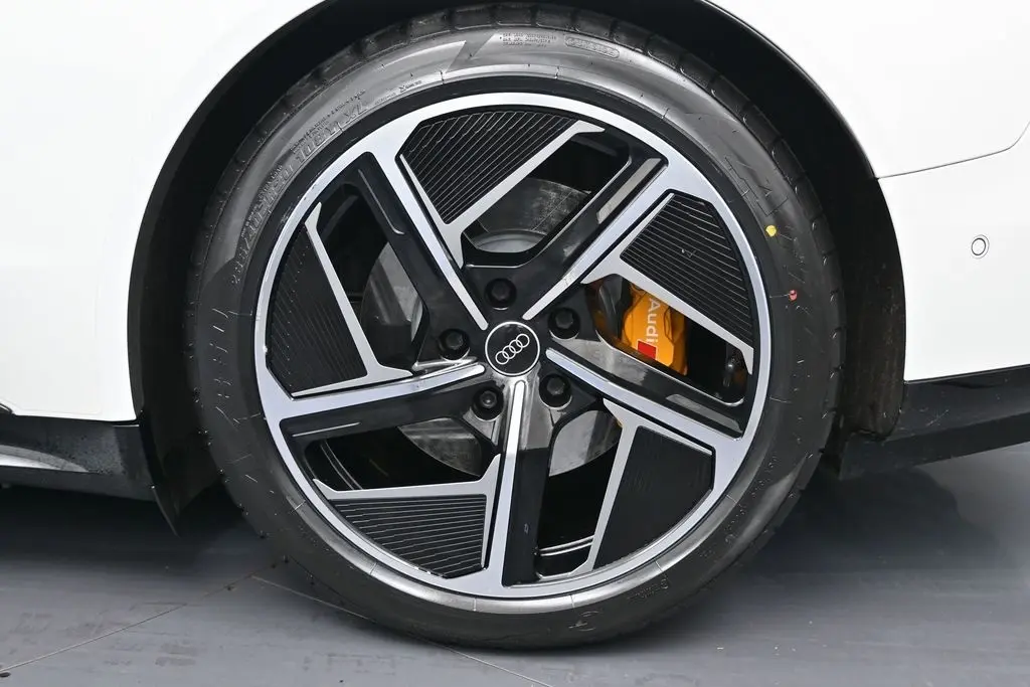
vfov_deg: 35.5
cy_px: 344
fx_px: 1073
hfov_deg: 51.3
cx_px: 515
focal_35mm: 38
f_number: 4.2
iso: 560
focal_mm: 25
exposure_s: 1/125
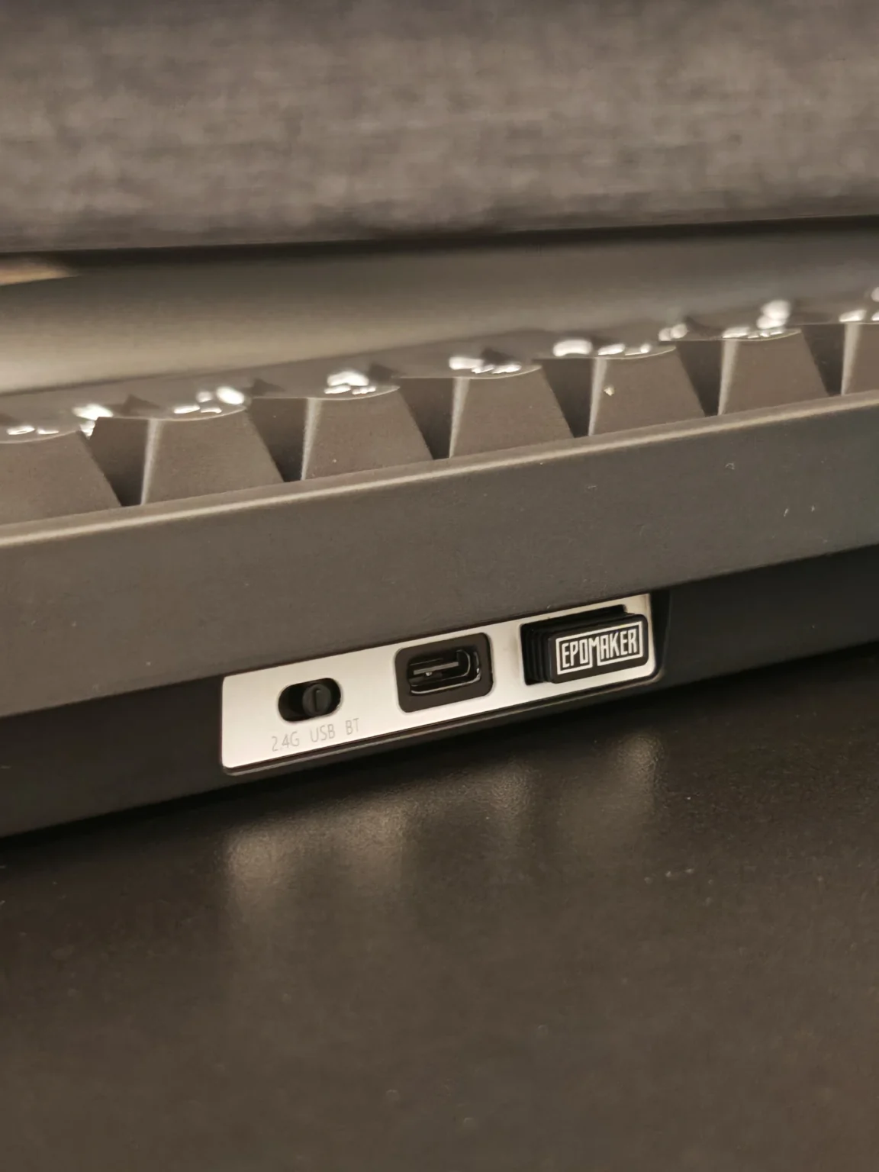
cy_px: 586
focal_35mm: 72
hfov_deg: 20.4
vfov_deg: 27.0
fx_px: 2438
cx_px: 440
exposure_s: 1/25
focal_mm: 6.83
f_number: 1.4
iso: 640
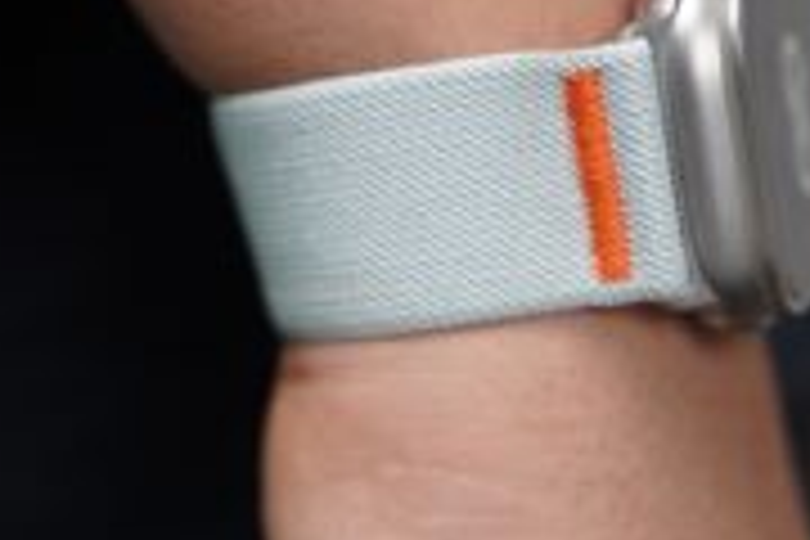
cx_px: 540
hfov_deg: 14.6
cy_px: 151
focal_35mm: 140
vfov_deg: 9.8
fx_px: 3150
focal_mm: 63
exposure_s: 1/90
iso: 1000
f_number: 4
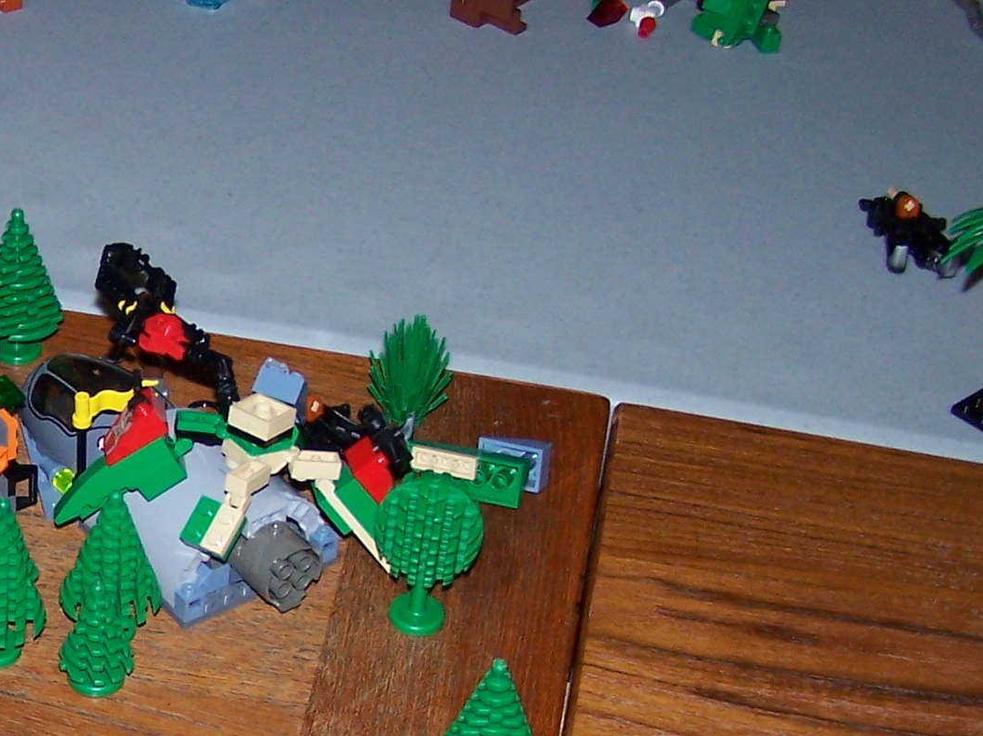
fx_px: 2640
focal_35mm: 93
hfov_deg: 20.4
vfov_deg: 15.8
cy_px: 580
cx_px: -17
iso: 140
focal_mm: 6.3
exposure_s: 1/60
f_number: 2.8
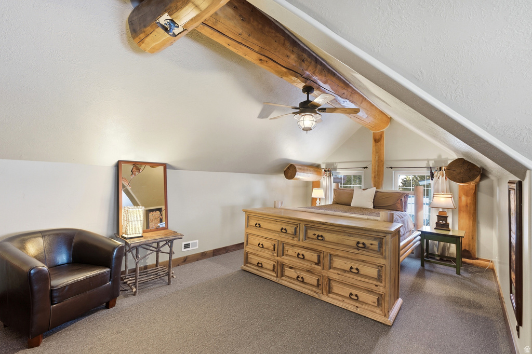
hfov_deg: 100.4
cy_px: 177
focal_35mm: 15
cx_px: 266
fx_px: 222
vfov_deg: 77.3
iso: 640
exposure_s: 1/1000
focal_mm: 15
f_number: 2.8
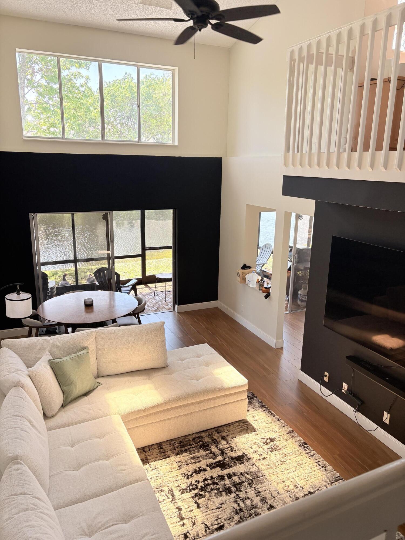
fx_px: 406
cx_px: 202
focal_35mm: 26
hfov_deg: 53.1
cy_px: 270
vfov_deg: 67.3
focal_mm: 5.96
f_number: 1.6
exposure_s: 1/238
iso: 64
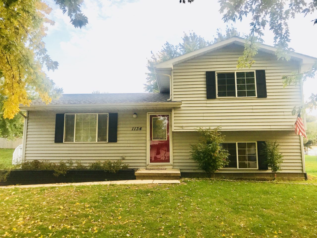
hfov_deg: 63.4
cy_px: 119
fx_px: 256
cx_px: 158
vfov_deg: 49.7
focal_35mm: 28
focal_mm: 3.99
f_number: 1.8
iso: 20
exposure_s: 1/124
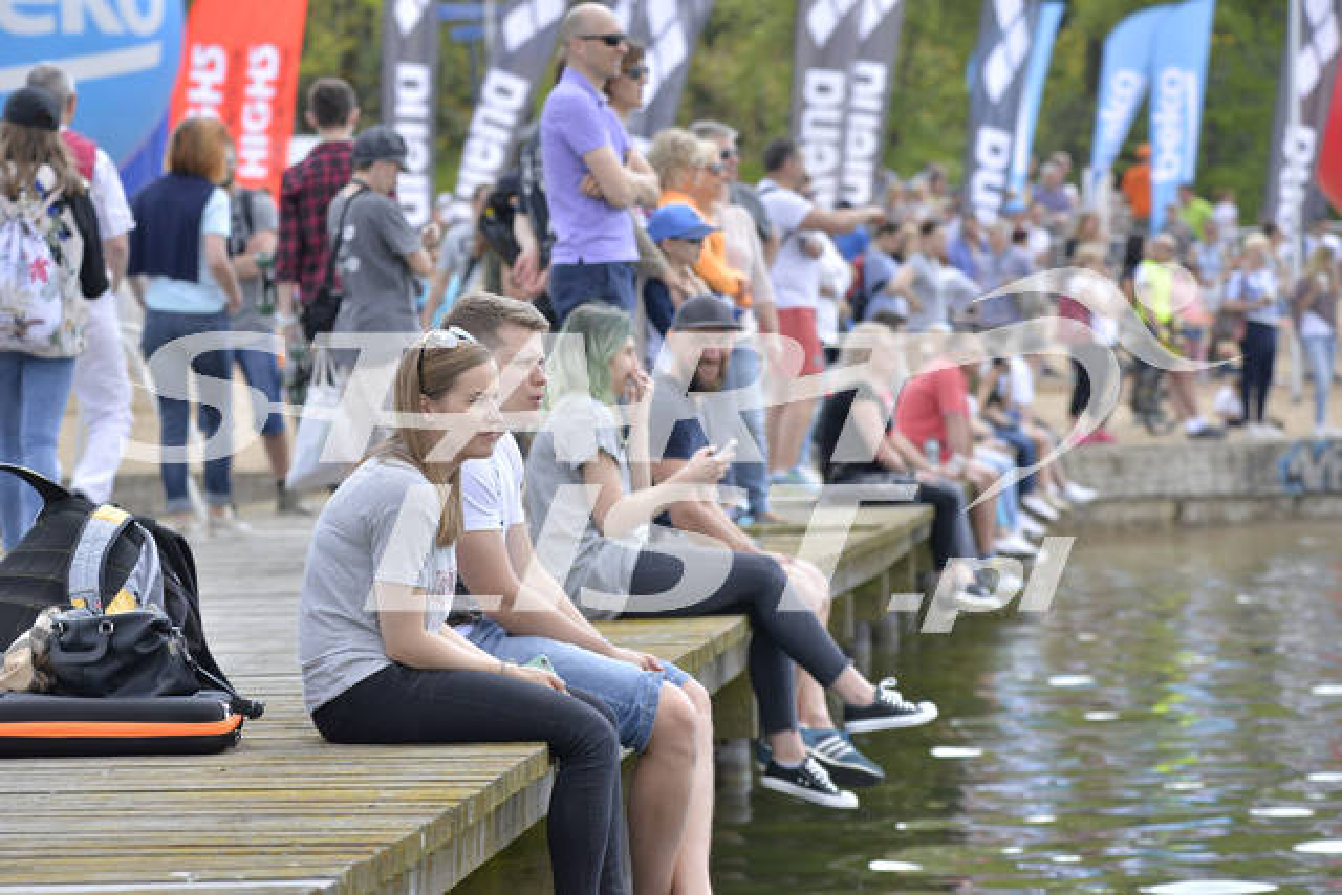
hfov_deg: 13.7
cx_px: 671
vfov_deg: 9.2
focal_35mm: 150
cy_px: 448
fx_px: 5593
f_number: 8
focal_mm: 150
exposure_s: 1/2000
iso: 800
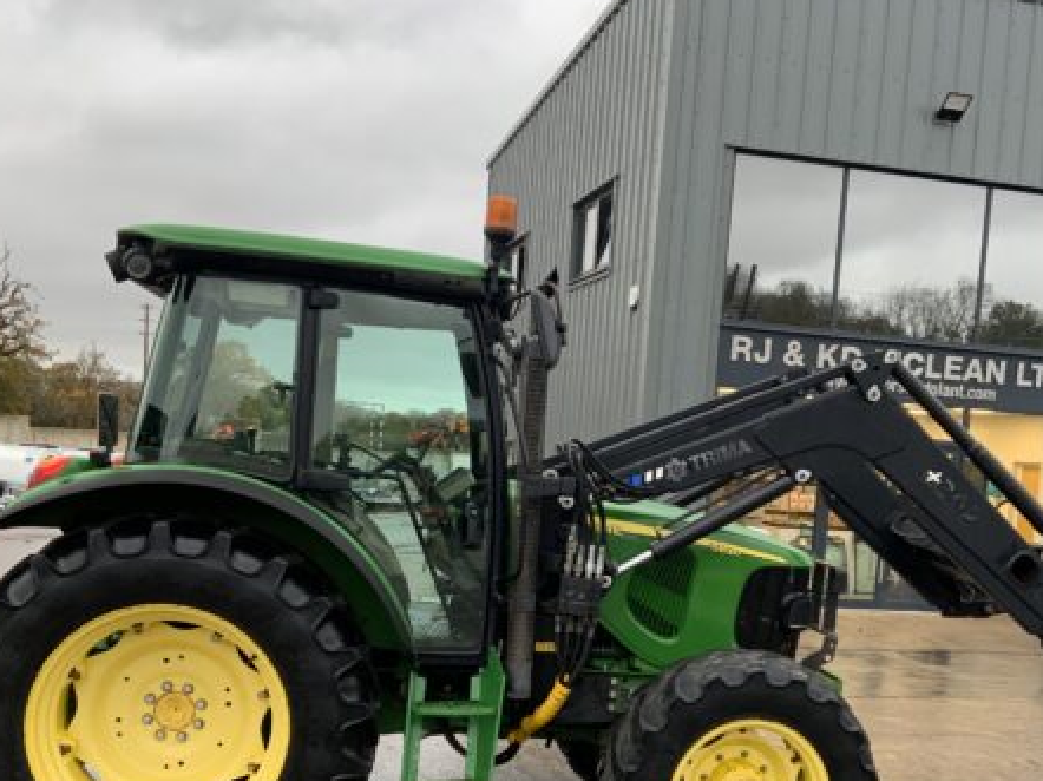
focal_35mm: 42
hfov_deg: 44.8
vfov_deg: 33.9
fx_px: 1265
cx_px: 573
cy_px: 545
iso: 64
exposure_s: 1/80
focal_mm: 3
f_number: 1.8
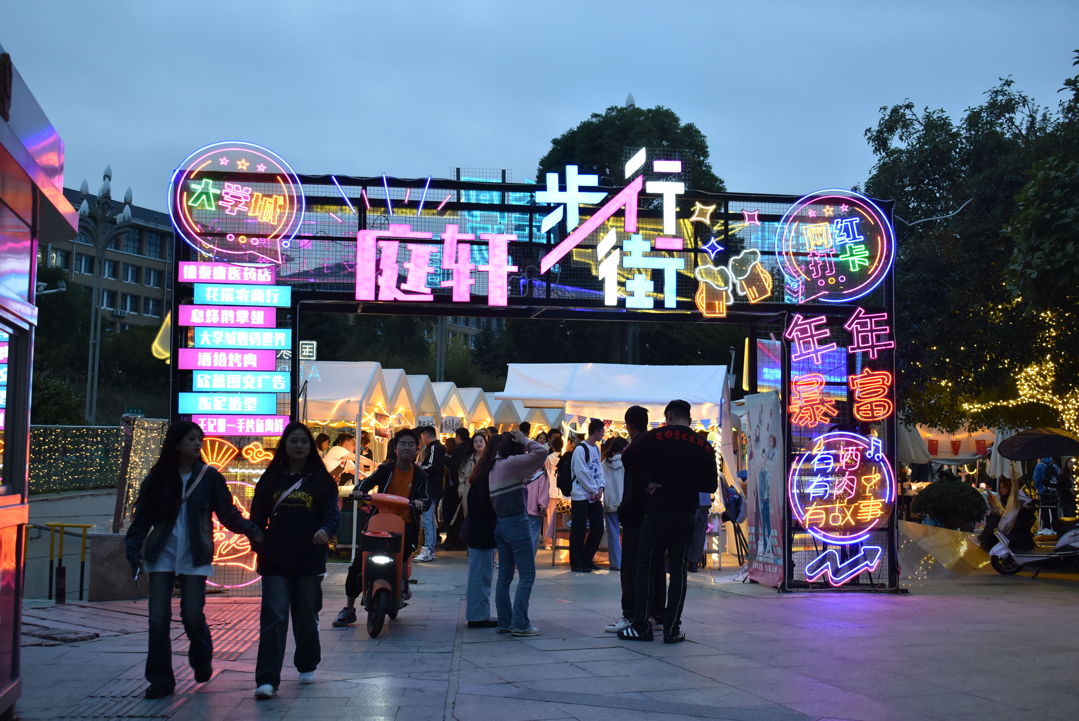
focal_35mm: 48
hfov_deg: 41.1
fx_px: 1440
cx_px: 540
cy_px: 360
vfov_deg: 28.1
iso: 800
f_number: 5
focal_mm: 32
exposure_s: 1/100
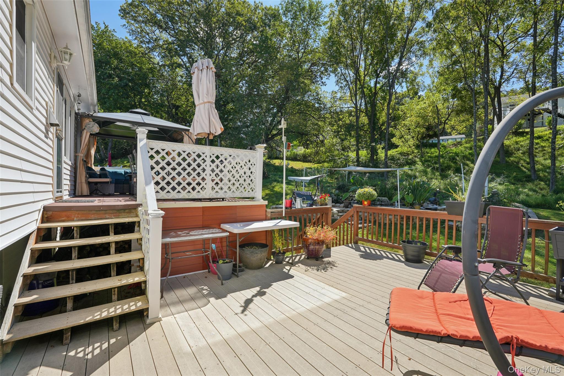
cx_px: 282
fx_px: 251
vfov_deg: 73.7
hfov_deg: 96.7
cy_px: 188
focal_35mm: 16
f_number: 8
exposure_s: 1/160
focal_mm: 16
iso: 100
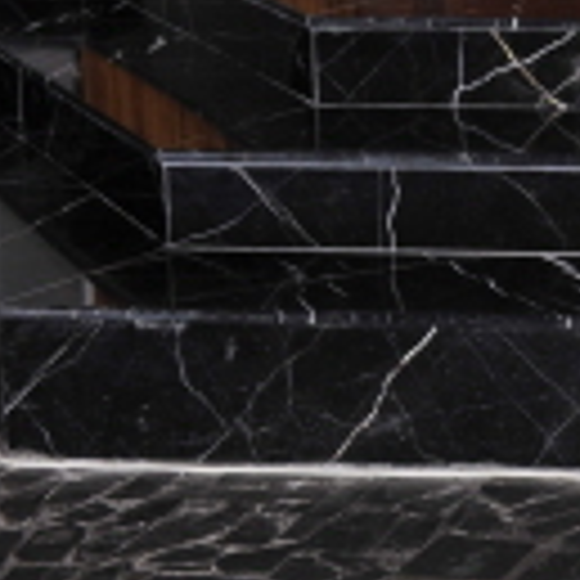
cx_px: 1394
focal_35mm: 143
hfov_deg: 10.5
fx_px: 2711
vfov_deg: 11.7
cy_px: -294
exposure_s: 1/60
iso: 200
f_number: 5.6
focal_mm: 31
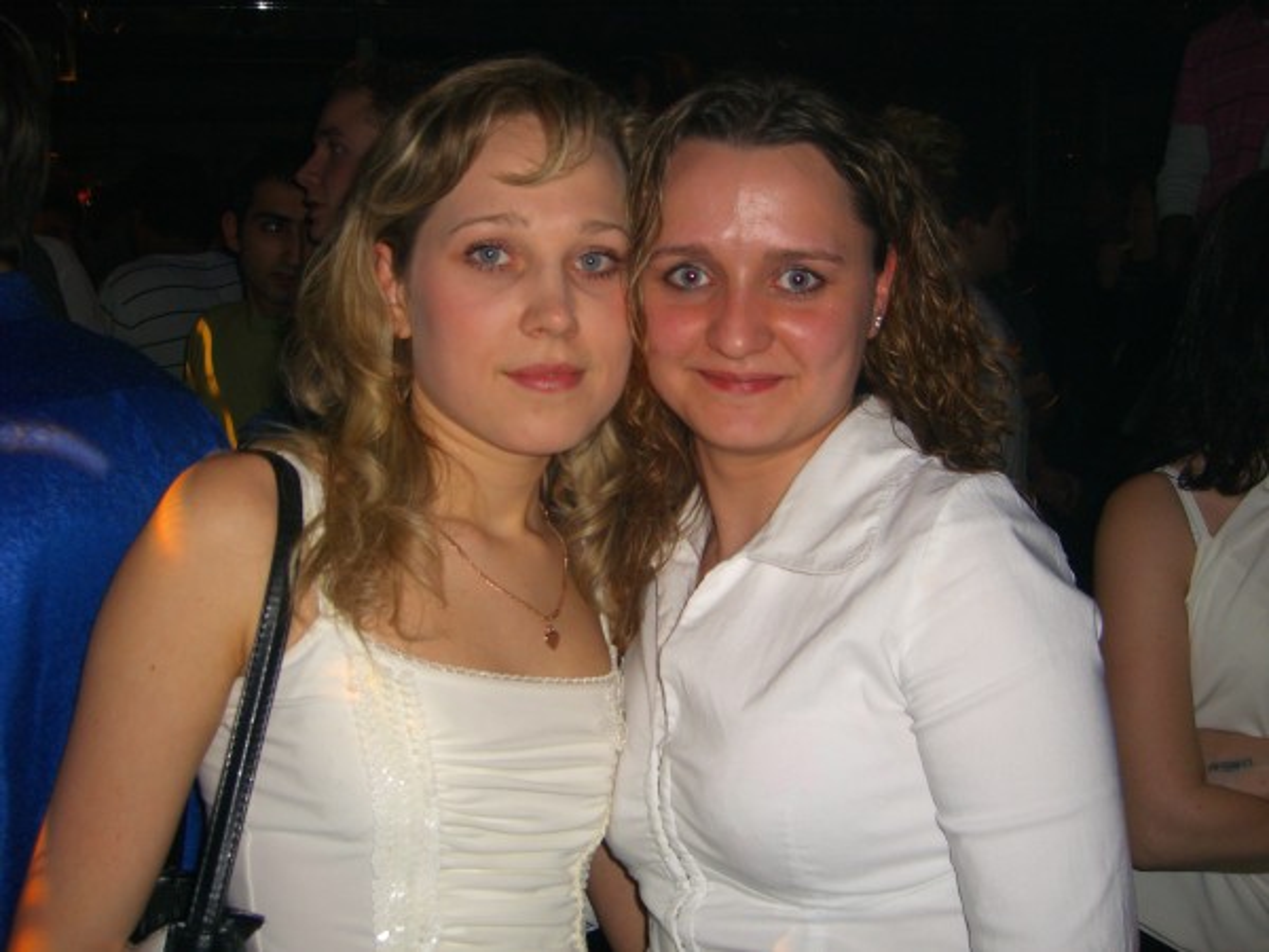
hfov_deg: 49.0
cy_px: 476
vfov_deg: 37.7
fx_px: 1393
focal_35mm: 38
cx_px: 634
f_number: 2.8
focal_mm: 7.9
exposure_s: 1/60
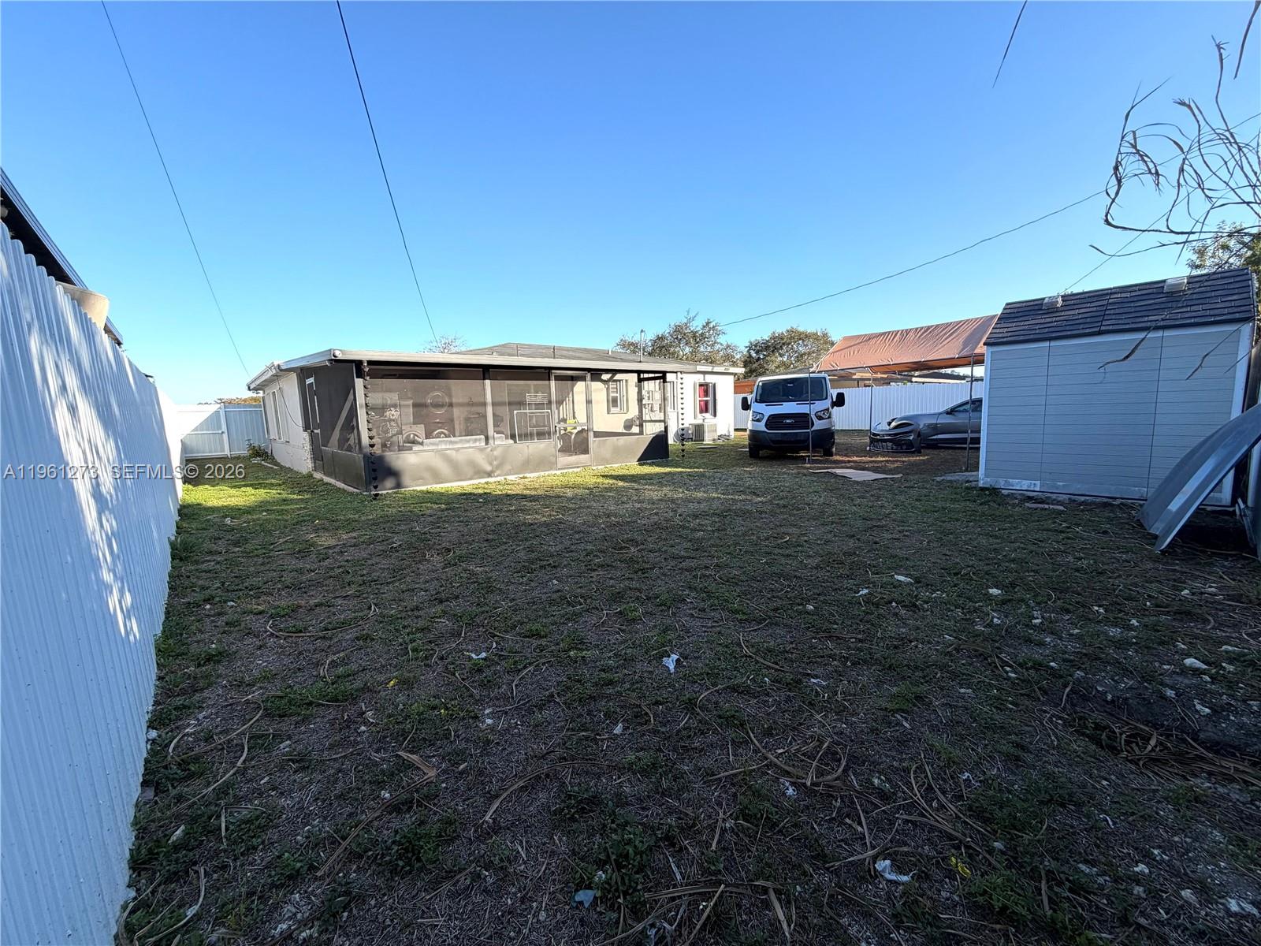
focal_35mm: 14
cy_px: 473
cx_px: 630
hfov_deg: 102.1
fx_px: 510
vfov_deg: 85.7
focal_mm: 2.22
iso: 40
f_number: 2.2
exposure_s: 1/770
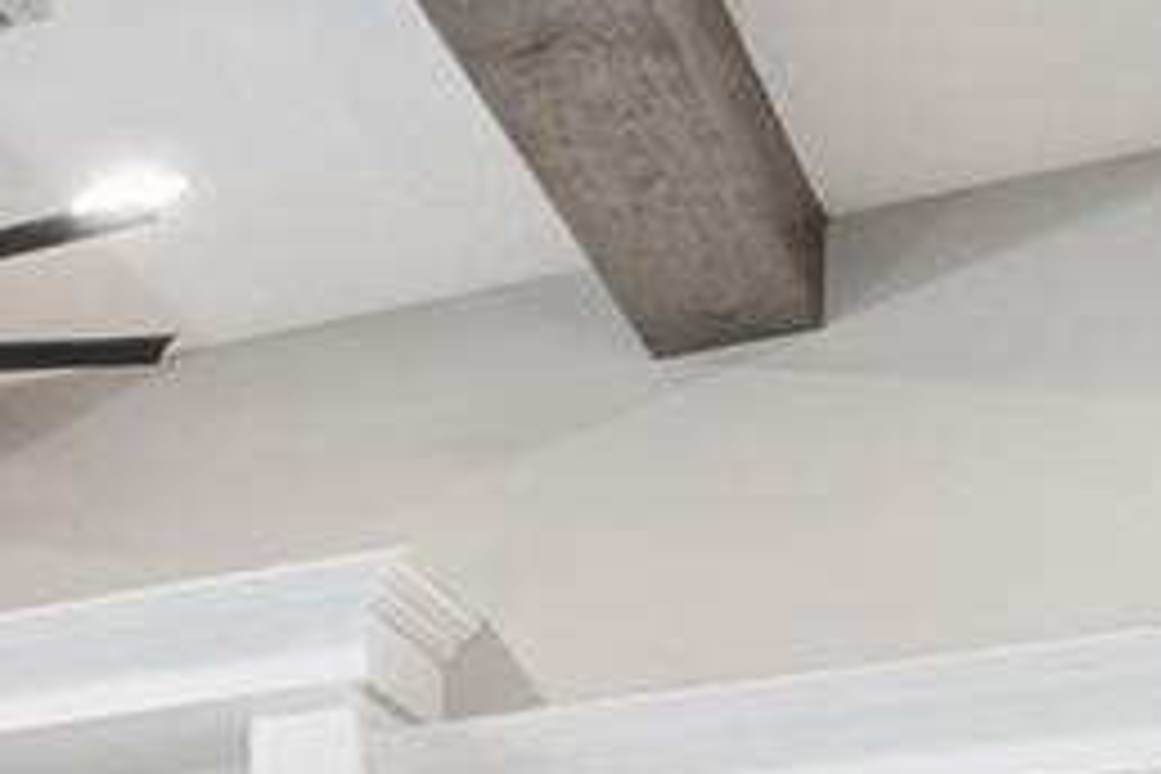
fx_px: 2999
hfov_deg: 11.3
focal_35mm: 93
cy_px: 1418
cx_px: -2376
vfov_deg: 13.2
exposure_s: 1/2.5
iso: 100
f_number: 7.1
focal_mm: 10
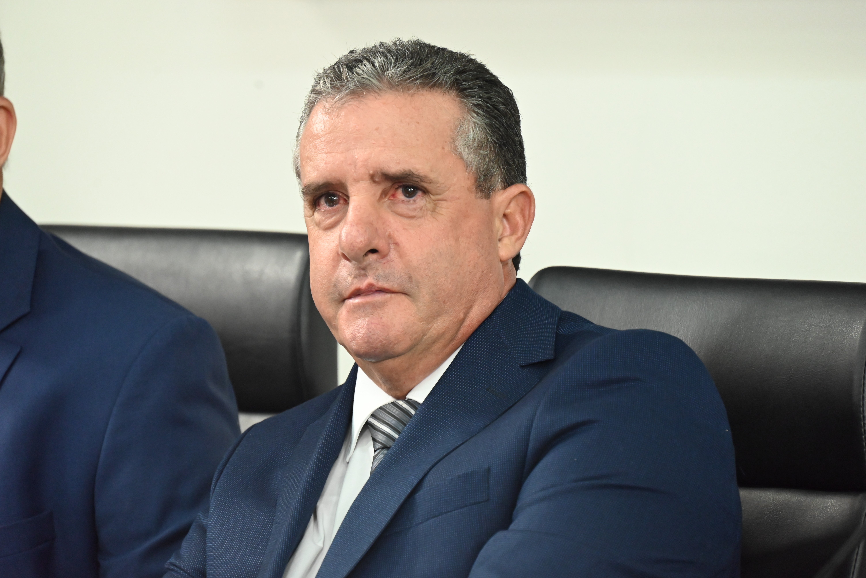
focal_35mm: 185
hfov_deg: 11.1
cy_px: 289
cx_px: 433
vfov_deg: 7.4
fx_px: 4452
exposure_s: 1/125
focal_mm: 185
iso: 3200
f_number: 6.3
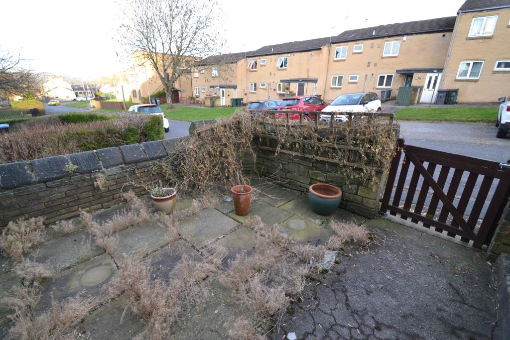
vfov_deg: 77.3
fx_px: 213
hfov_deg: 100.4
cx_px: 255
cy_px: 170
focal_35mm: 15
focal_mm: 10
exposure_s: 1/125
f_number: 5.6
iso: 400
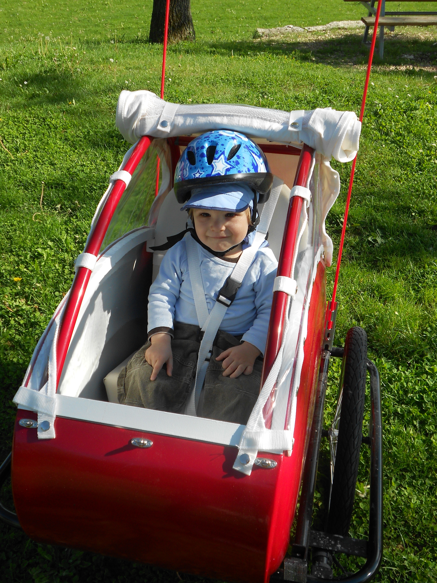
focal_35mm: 37
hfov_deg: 38.7
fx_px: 623
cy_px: 292
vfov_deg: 50.1
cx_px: 218
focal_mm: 6.7
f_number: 3.9
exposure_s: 1/500
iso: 80
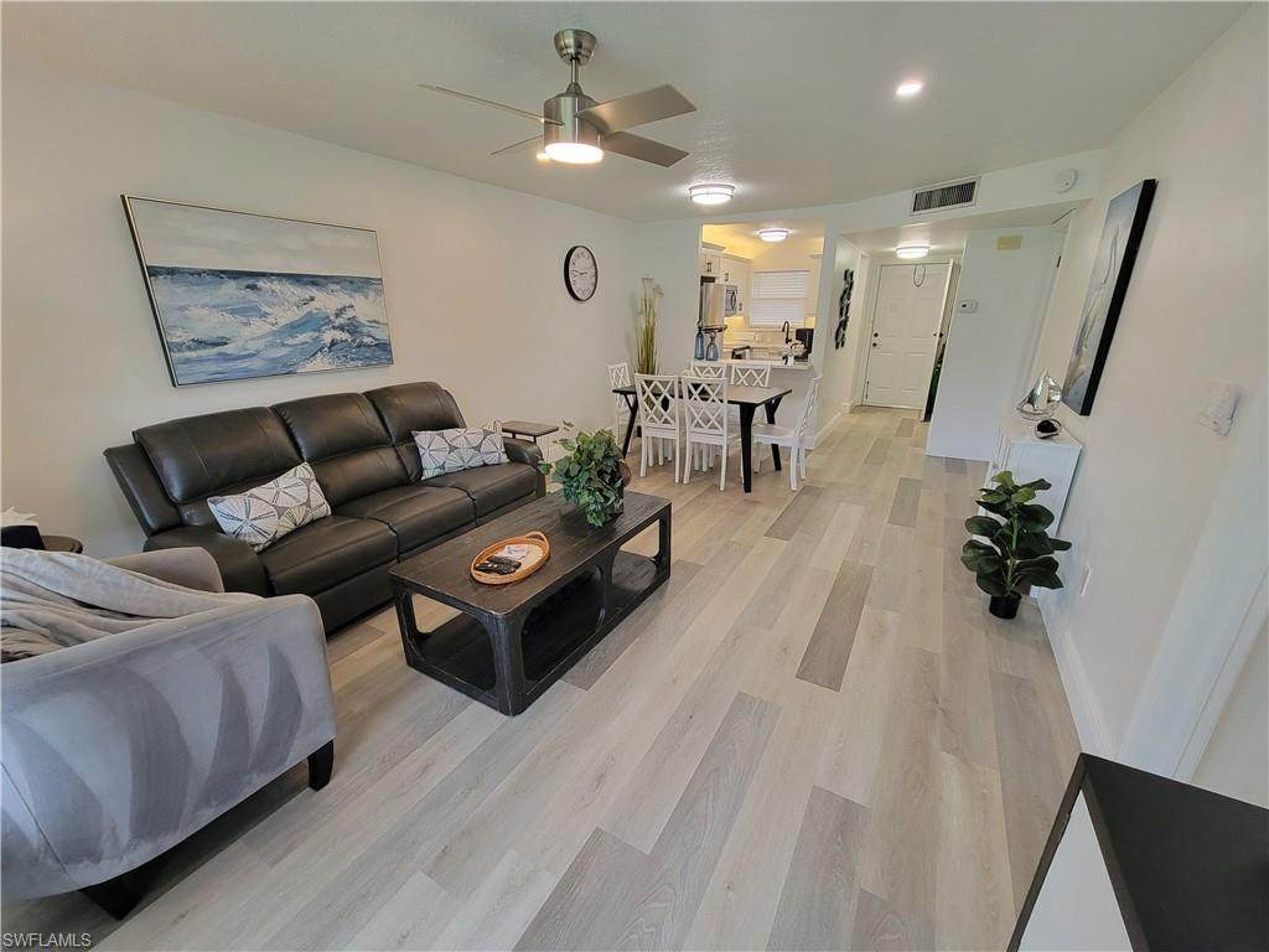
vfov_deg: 89.9
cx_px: 634
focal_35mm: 13
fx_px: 477
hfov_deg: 106.2
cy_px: 476
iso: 250
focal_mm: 2.2
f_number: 2.2
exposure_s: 1/60
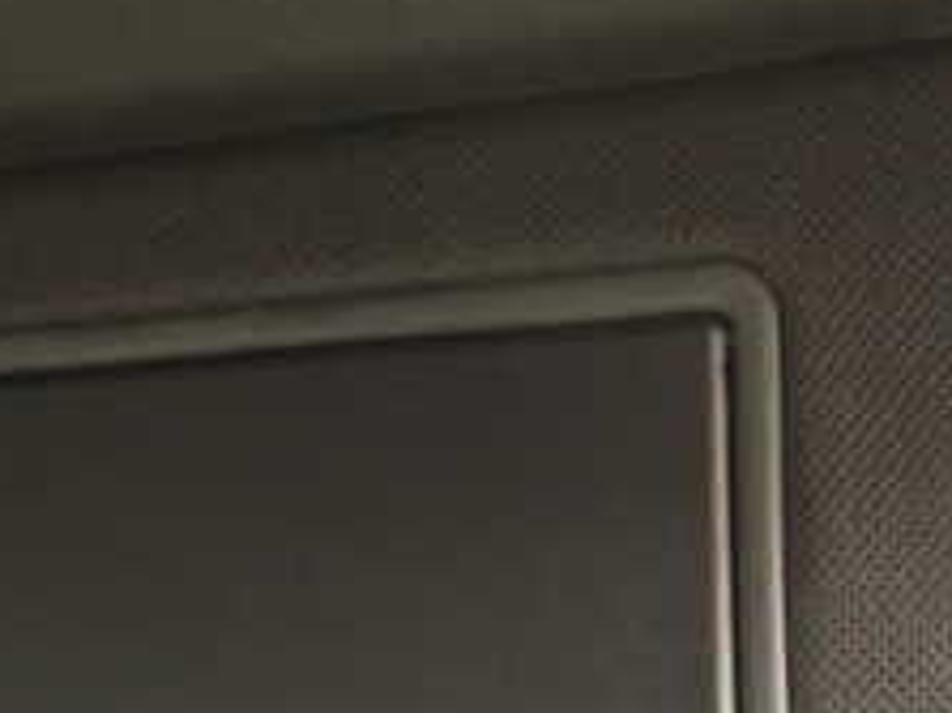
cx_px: 303
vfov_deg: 15.2
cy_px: 418
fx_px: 2666
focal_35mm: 97
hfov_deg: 20.2
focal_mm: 6.37
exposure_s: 1/40
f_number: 2.5
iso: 500
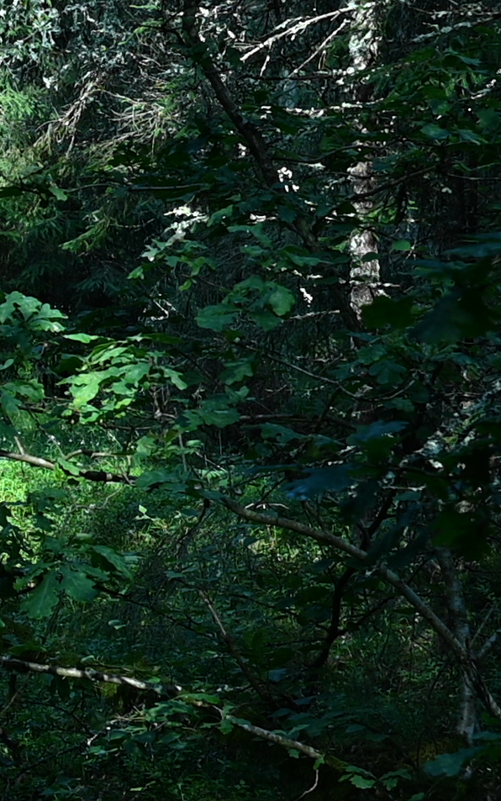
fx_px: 4023
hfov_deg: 6.6
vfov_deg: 11.4
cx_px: -899
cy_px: 224
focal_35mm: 184
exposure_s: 1/100
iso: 110
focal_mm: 28.5
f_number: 4
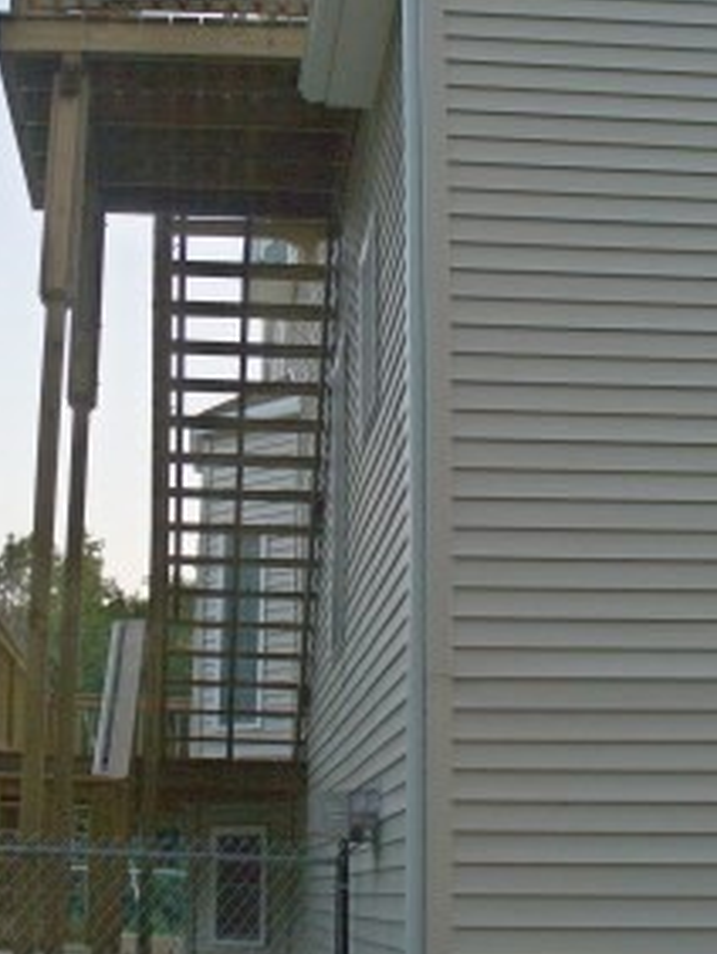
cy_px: 399
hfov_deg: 24.7
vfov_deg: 32.6
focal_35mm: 59
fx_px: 1627
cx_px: 220
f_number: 2.8
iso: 80
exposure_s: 1/200
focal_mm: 6.1
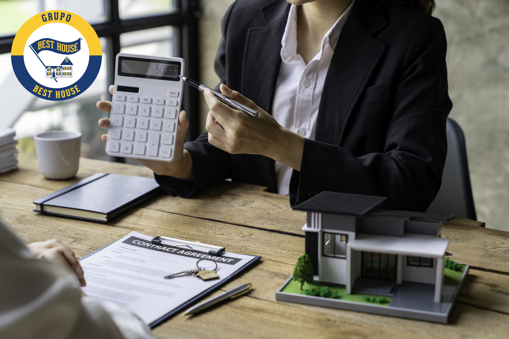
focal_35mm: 70
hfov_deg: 28.8
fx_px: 990
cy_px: 170
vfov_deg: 19.5
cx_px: 254
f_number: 3.5
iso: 160
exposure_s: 1/160
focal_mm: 70
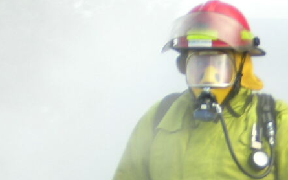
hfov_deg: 10.2
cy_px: 121
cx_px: 208
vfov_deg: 6.4
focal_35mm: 206
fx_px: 1617
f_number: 4.7
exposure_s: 1/59.7
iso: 100
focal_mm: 14.1
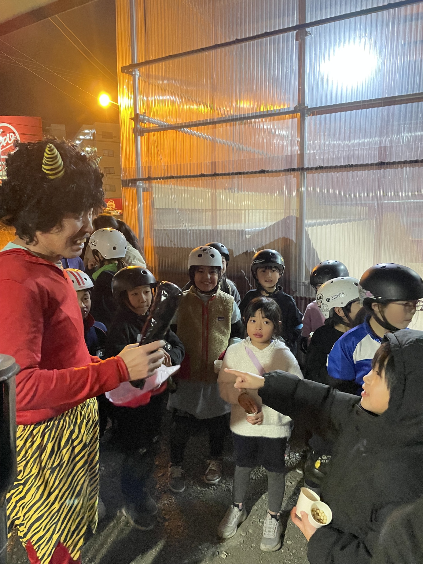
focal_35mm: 26
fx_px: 424
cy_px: 282
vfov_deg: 67.3
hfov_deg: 53.1
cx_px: 212
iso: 500
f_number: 1.6
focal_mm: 4.2
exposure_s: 1/25
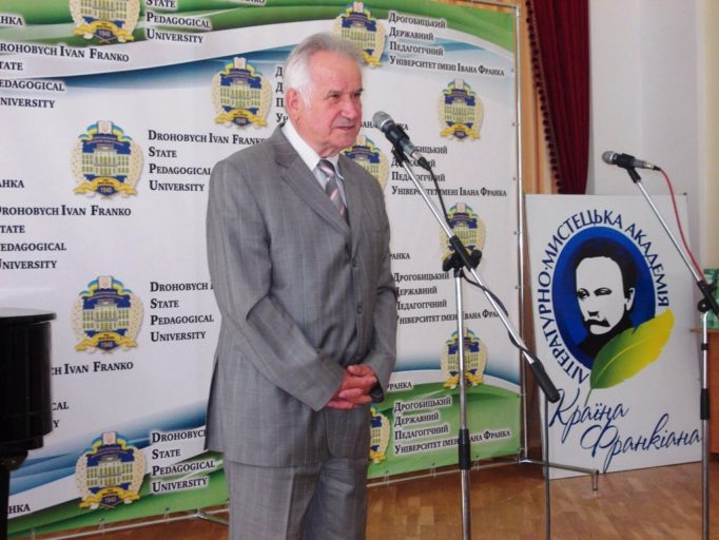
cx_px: 360
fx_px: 1247
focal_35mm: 60
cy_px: 270
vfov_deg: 24.4
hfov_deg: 32.2
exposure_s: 1/60
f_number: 4
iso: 250
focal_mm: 8.5
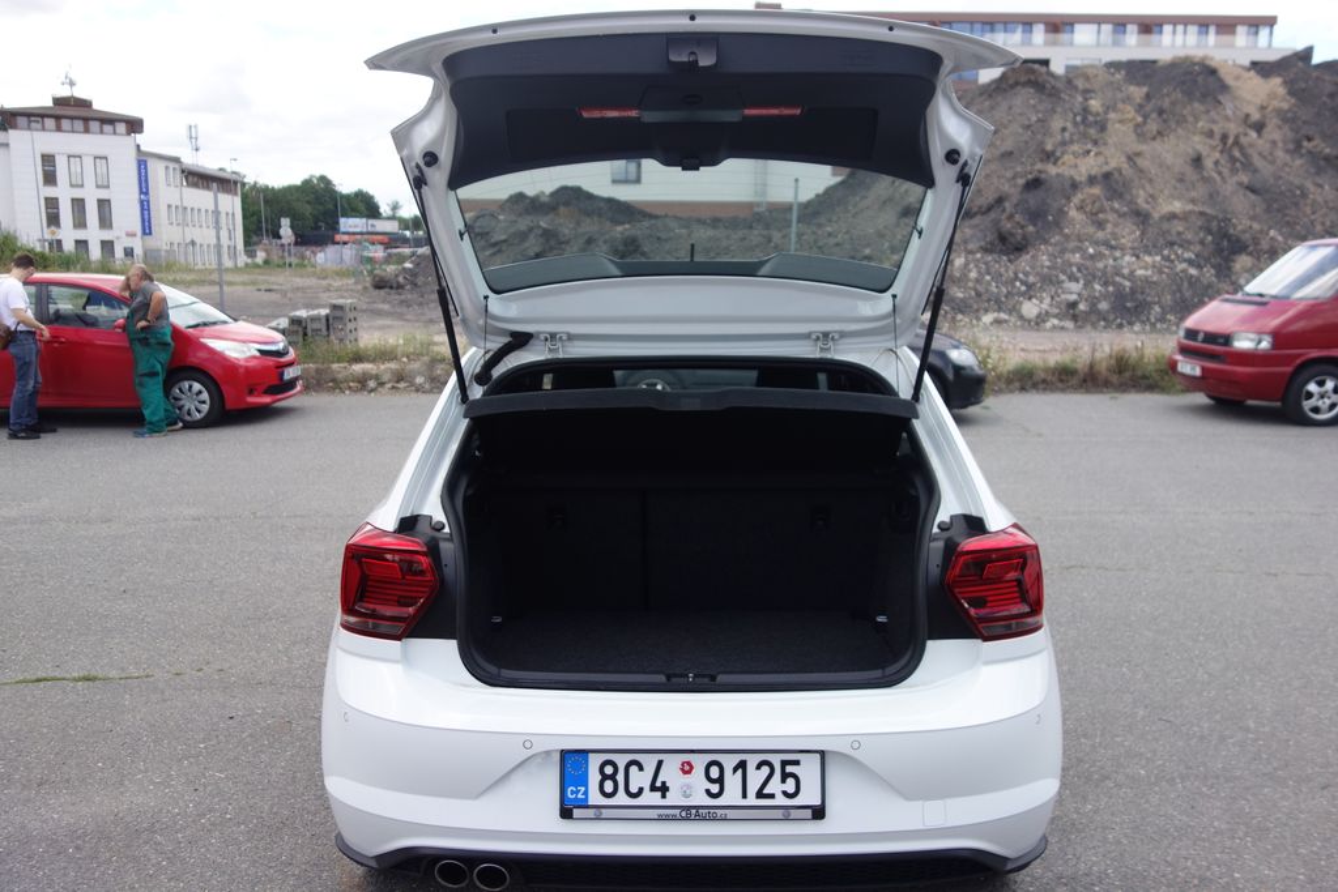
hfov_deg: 65.5
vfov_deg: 46.4
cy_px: 446
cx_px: 669
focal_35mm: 28
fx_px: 1041
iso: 125
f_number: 2
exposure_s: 1/1250
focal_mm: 10.4
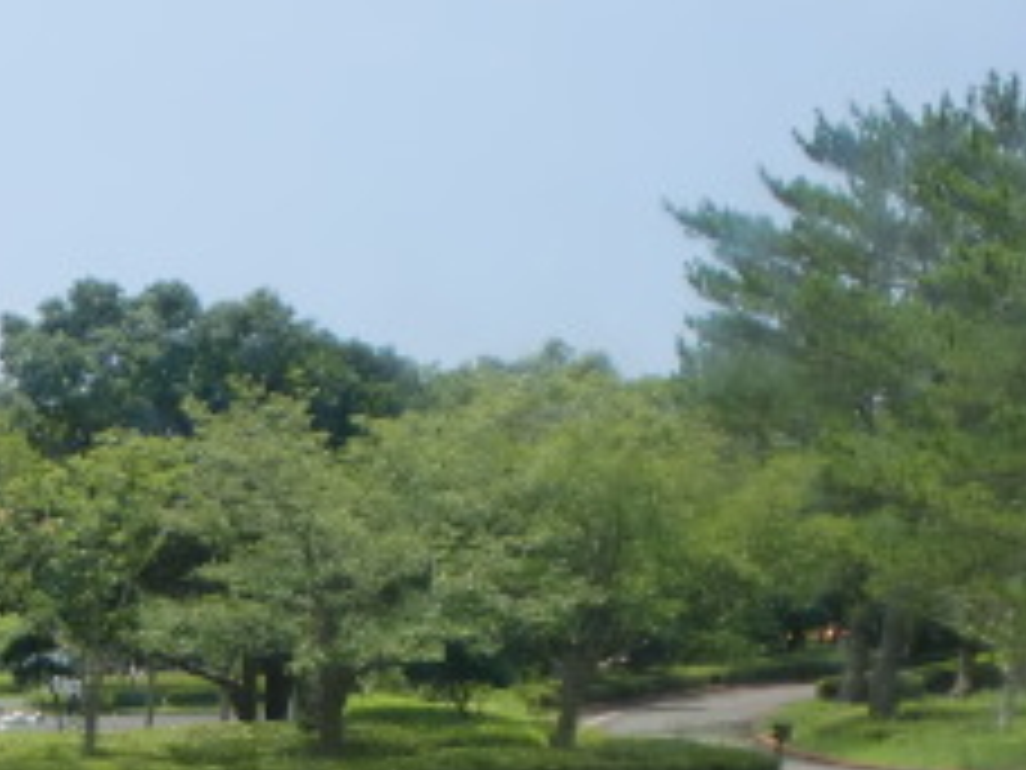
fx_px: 3823
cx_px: -86
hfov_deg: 14.9
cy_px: 1004
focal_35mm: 129
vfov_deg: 11.2
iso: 64
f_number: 3.6
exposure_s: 1/640
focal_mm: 8.44
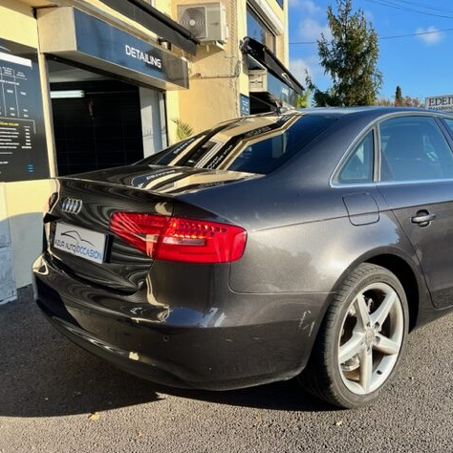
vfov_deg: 52.5
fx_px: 459
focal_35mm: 31
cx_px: 296
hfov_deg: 51.7
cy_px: 226
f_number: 1.5
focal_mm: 5.7
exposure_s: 1/1645
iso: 50
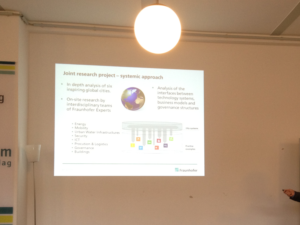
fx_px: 451
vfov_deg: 27.8
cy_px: 158
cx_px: 193
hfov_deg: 36.5
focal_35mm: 52
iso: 125
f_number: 2.4
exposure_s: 1/20
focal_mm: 4.28
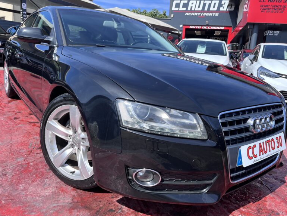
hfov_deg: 65.3
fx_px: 224
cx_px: 146
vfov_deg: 51.4
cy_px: 107
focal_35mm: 27
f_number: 1.6
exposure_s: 1/1441
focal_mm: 5.1
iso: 50
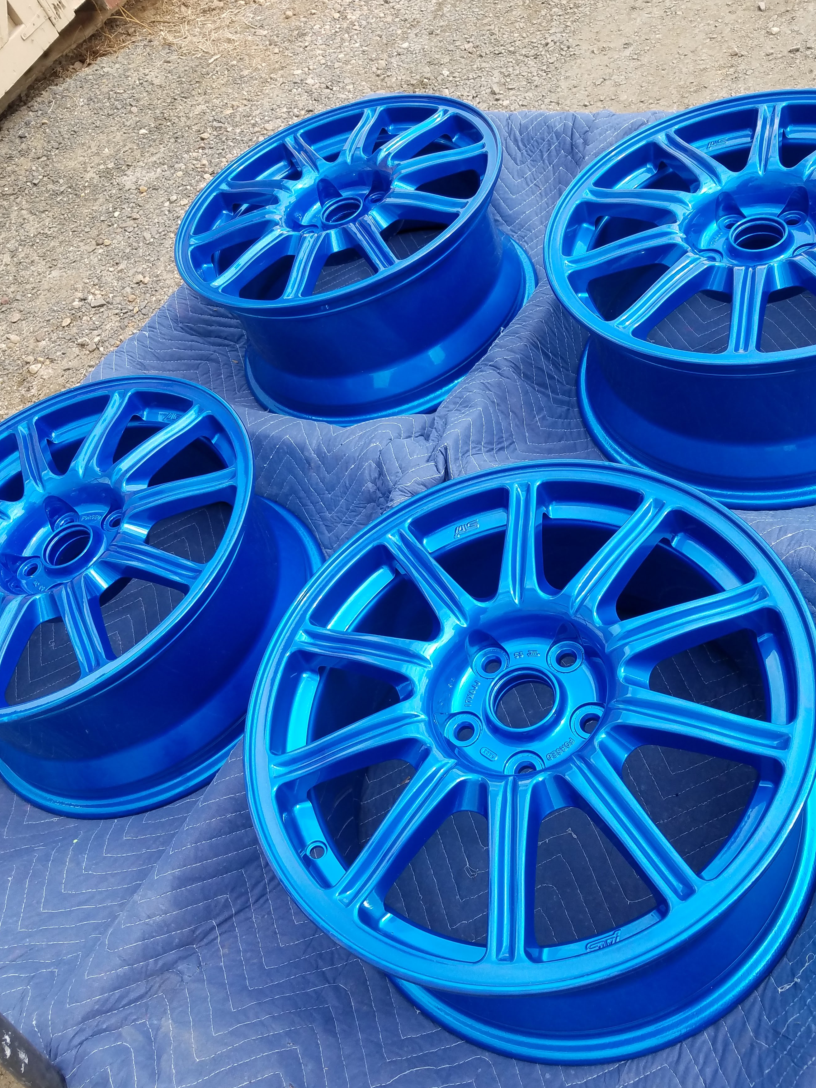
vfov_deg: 59.9
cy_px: 507
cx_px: 444
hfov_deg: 46.7
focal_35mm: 30
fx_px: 943
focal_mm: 4.2
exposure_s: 1/552
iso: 50
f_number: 1.7
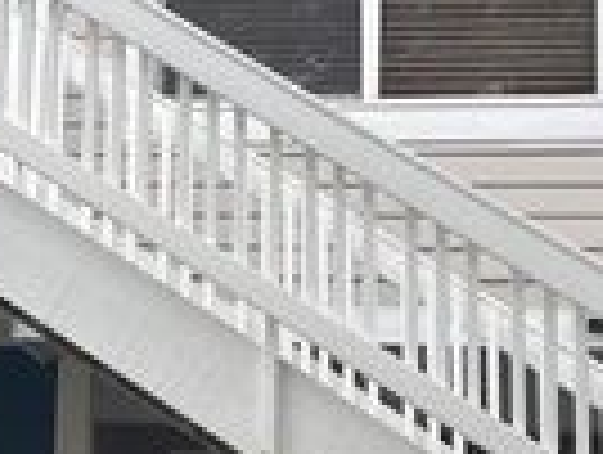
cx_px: 122
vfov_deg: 15.2
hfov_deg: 20.0
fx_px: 1693
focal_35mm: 97
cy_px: 321
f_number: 1.6
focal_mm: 4.2
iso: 32
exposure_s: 1/842
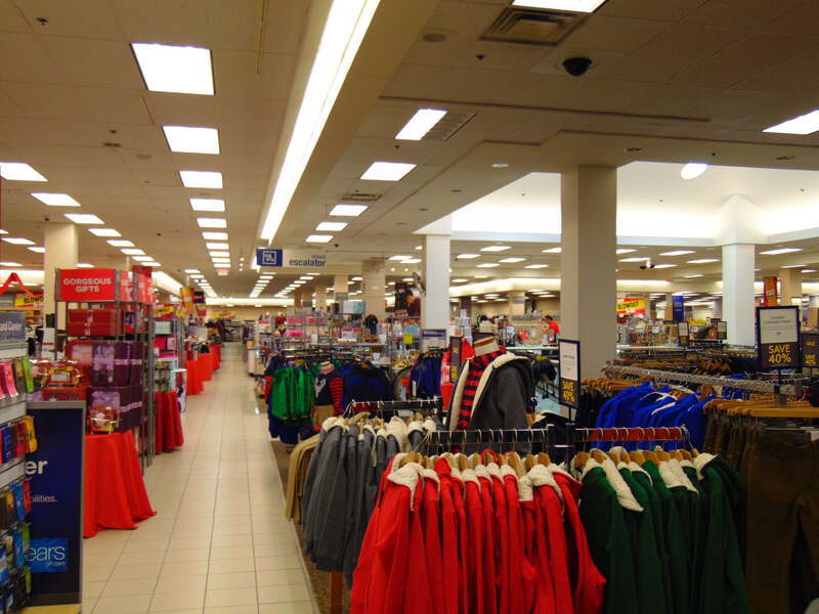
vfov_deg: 42.9
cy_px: 307
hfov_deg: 55.4
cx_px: 410
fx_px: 781
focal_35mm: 33
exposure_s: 1/30
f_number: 3.2
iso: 100
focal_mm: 5.8
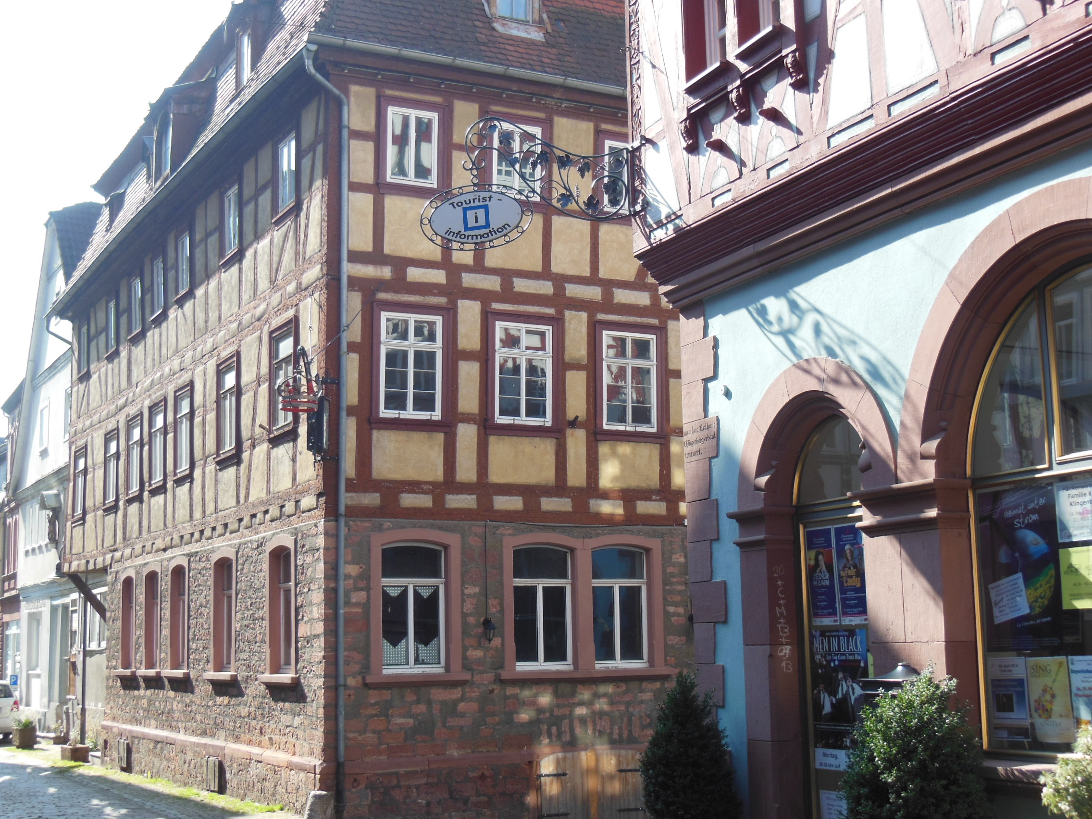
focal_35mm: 52
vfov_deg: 28.0
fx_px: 1640
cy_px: 410
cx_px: 546
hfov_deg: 36.8
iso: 125
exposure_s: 1/160
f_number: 4.7
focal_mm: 9.3
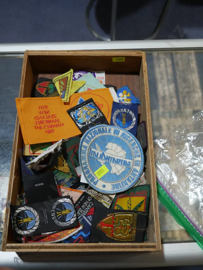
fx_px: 281
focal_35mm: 36
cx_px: 102
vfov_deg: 51.3
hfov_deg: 39.7
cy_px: 135
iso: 200
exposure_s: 1/80
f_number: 4
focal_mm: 18
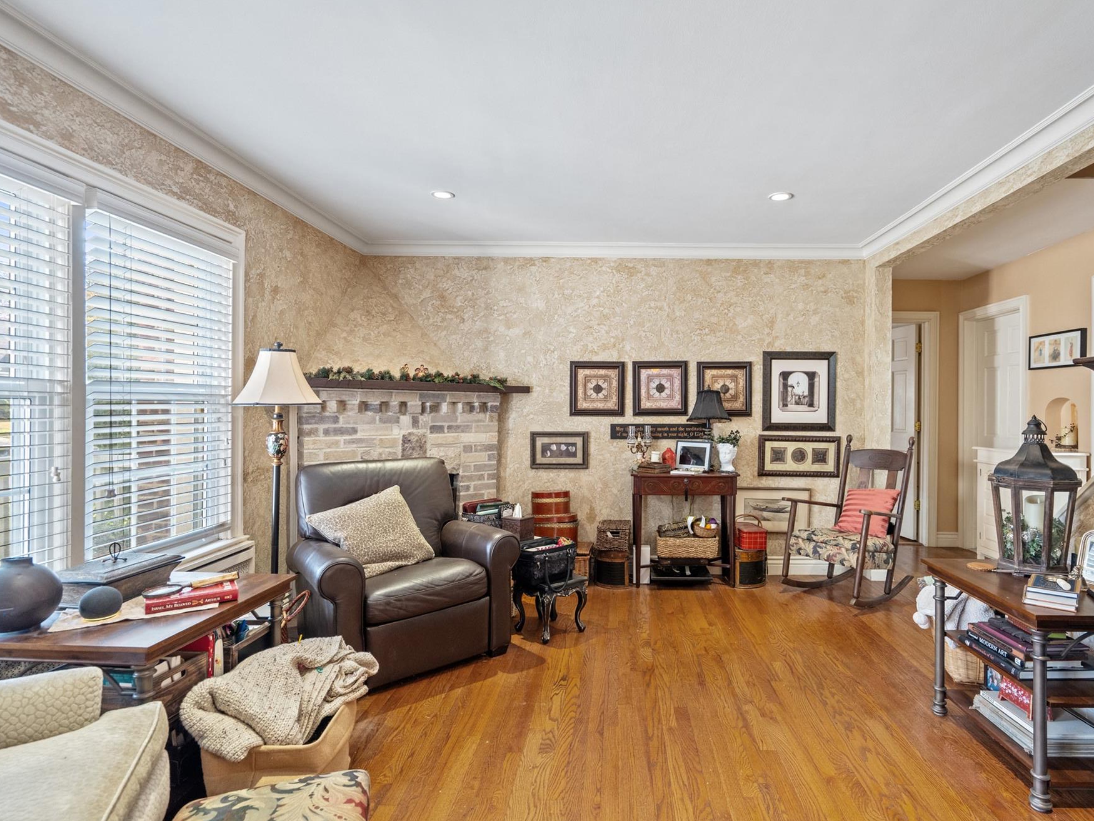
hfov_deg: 87.3
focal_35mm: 18
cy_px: 403
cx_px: 613
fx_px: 569
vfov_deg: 71.6
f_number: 5.6
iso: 2000
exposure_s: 1/10
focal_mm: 16
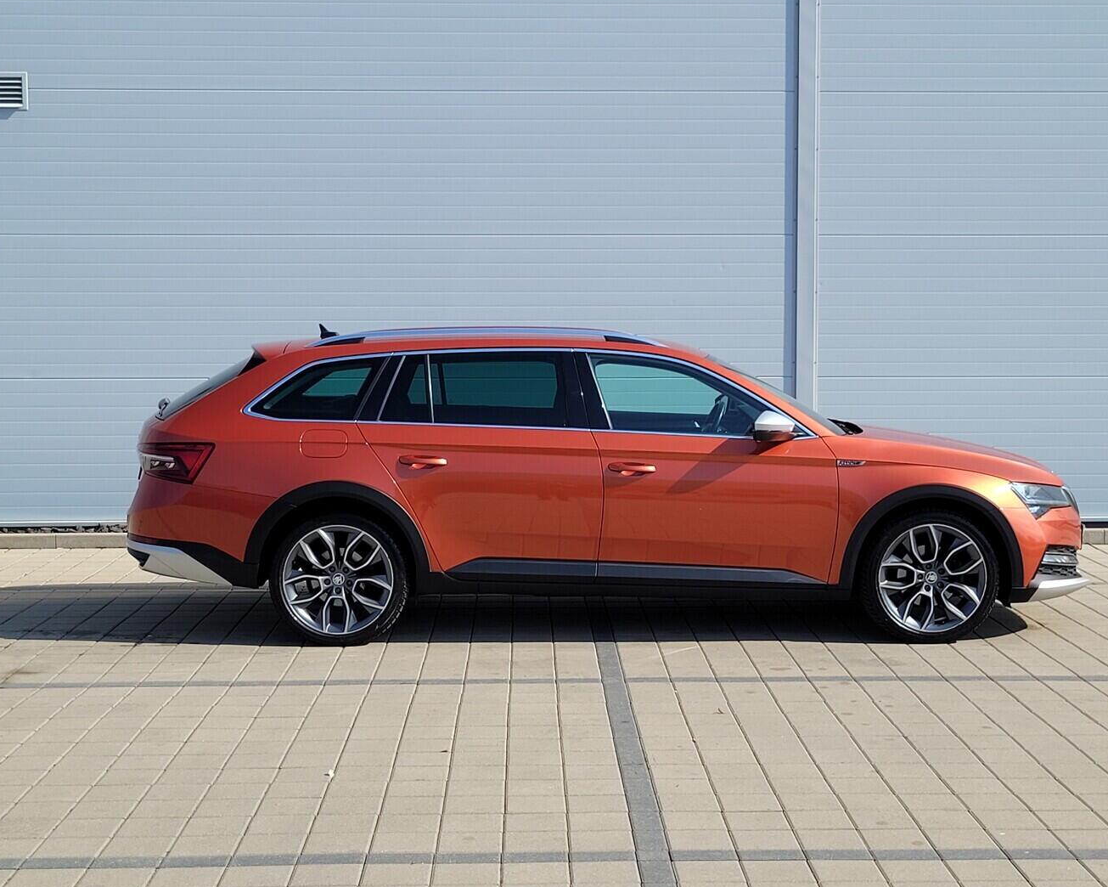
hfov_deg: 62.1
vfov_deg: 51.5
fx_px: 918
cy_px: 453
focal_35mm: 28
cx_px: 605
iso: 40
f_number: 1.8
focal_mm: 5.4
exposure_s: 1/2163
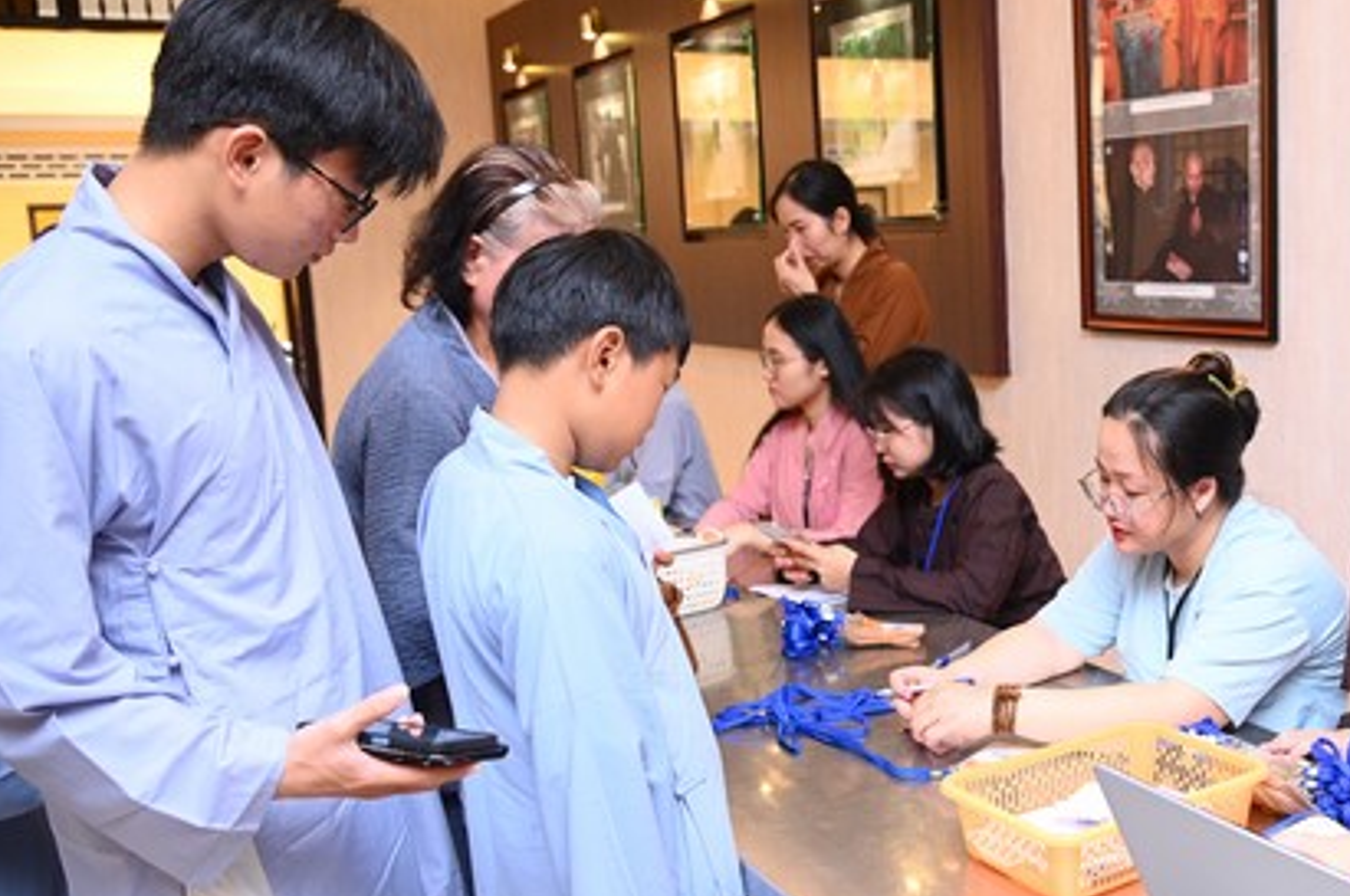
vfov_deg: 35.0
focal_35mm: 38
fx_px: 1423
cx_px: 1038
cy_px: 473
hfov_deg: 48.5
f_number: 4
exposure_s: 1/125
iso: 2000
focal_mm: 24
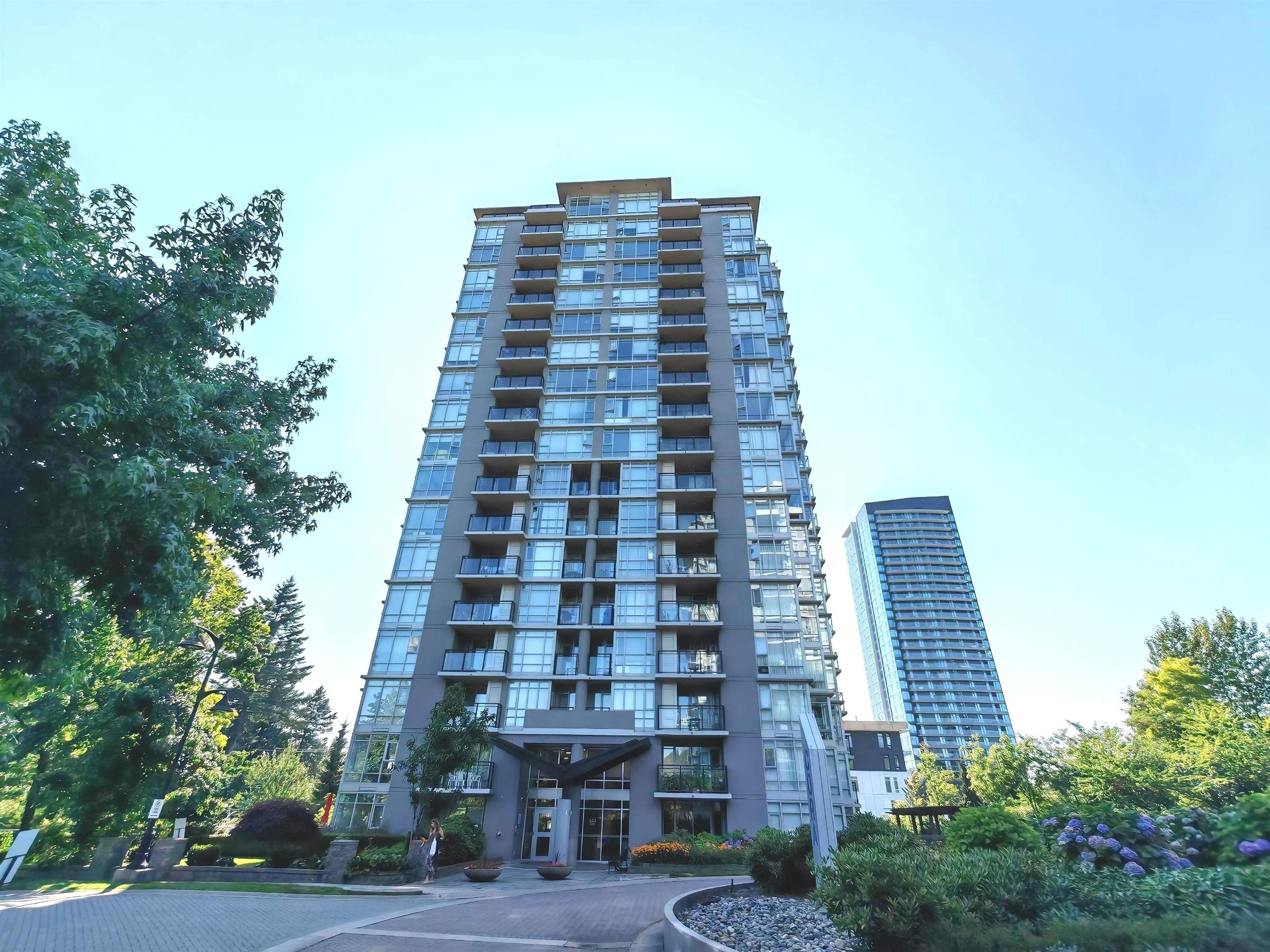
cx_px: 635
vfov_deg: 78.1
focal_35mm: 16
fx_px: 587
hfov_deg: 94.5
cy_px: 476
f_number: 2.2
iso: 50
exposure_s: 1/1500
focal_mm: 1.96
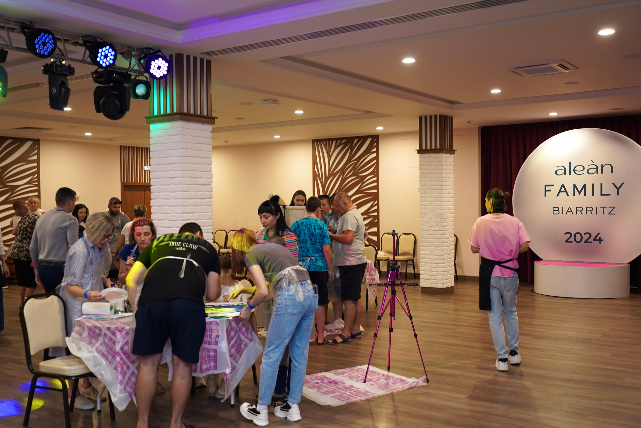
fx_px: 641
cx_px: 320
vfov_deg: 36.9
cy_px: 214
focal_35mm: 36
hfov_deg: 53.1
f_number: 2.8
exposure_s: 1/60
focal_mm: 36
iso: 400
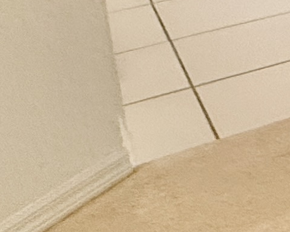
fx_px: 987
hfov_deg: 10.9
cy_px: -216
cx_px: 877
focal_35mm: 115
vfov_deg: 12.1
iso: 250
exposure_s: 1/60
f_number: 2.2
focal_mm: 2.22
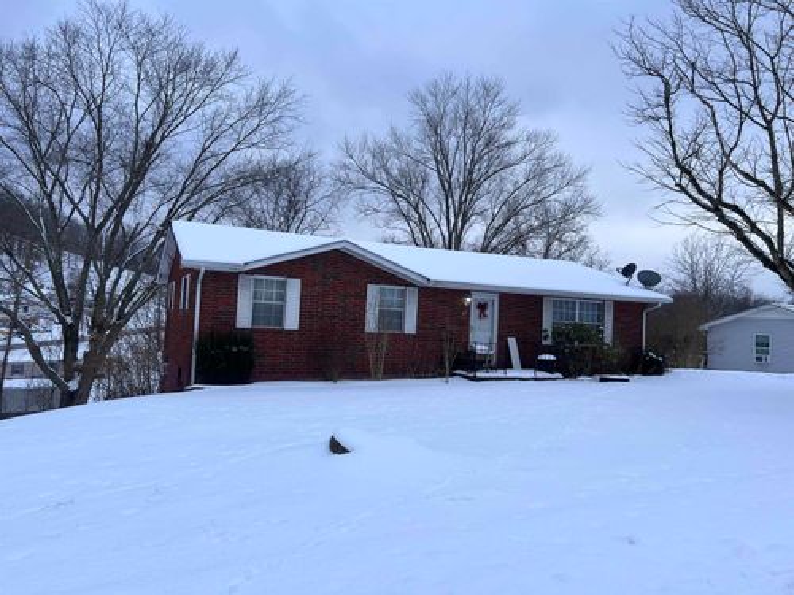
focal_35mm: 26
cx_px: 397
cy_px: 298
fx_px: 596
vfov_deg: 53.1
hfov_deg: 67.3
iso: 50
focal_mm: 5.7
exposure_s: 1/1171
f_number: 1.5
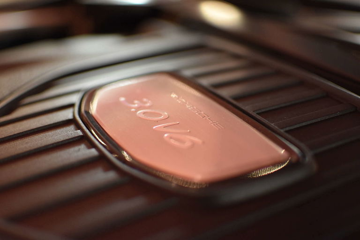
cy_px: 120
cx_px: 180
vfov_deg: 25.8
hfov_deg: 37.9
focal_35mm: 52
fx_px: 525
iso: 1800
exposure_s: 1/60
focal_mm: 35
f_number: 1.8
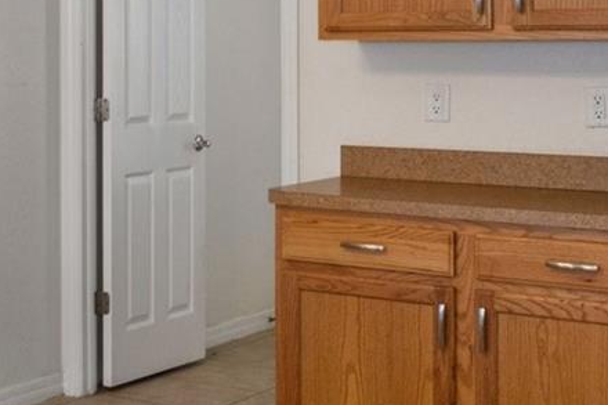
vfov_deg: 16.5
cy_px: 41
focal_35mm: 82
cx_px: -357
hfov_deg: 20.5
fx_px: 1381
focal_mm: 15
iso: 250
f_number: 8
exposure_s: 1.5
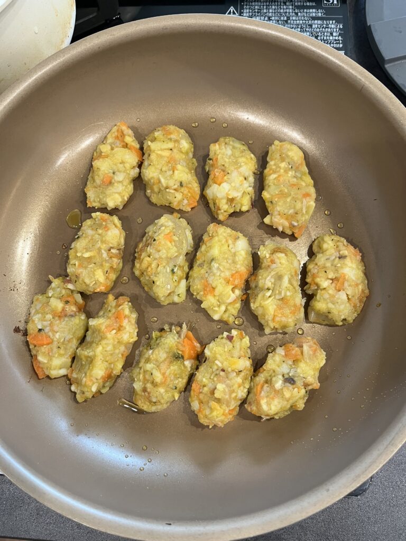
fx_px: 407
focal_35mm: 26
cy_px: 270
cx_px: 203
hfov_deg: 53.1
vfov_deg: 67.3
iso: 100
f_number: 1.6
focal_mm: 5.1
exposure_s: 1/60
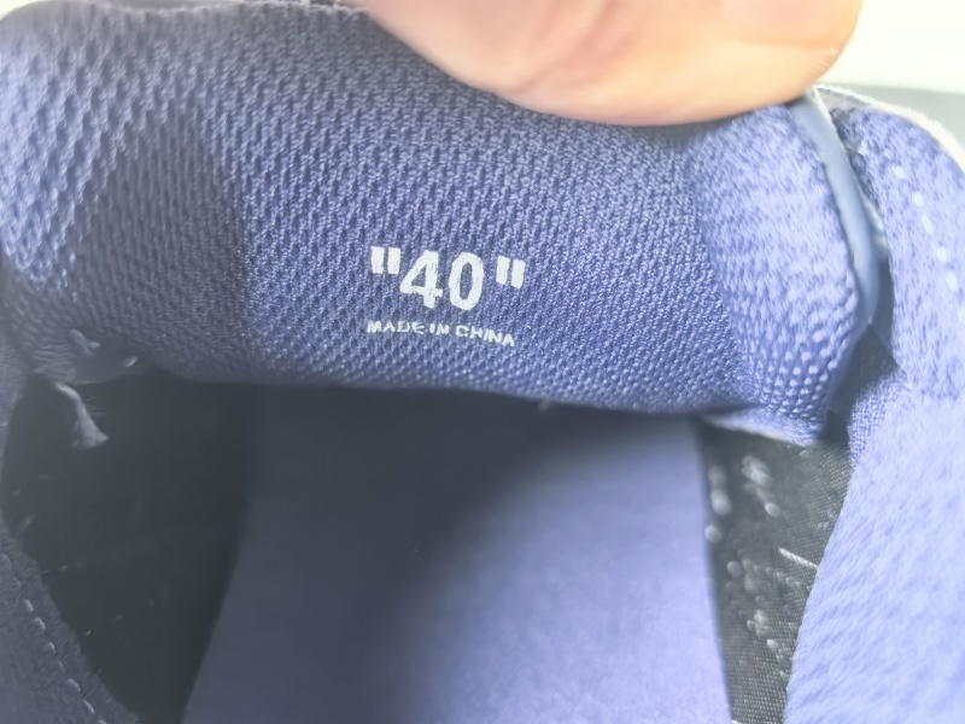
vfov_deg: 51.4
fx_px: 753
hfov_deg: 65.3
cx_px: 482
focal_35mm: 27
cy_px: 362
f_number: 2
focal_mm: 6.98
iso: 250
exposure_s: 1/333
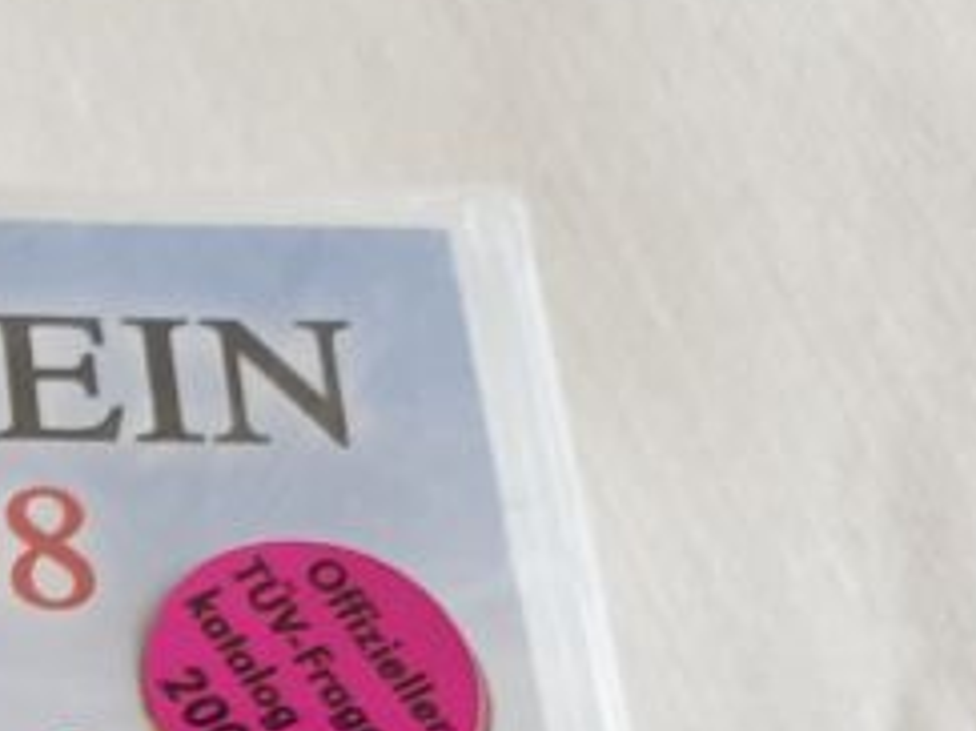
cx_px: -683
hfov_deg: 16.1
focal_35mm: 107
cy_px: 1382
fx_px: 3015
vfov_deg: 12.4
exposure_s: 1/50
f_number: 2.4
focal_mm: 4.3
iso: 125
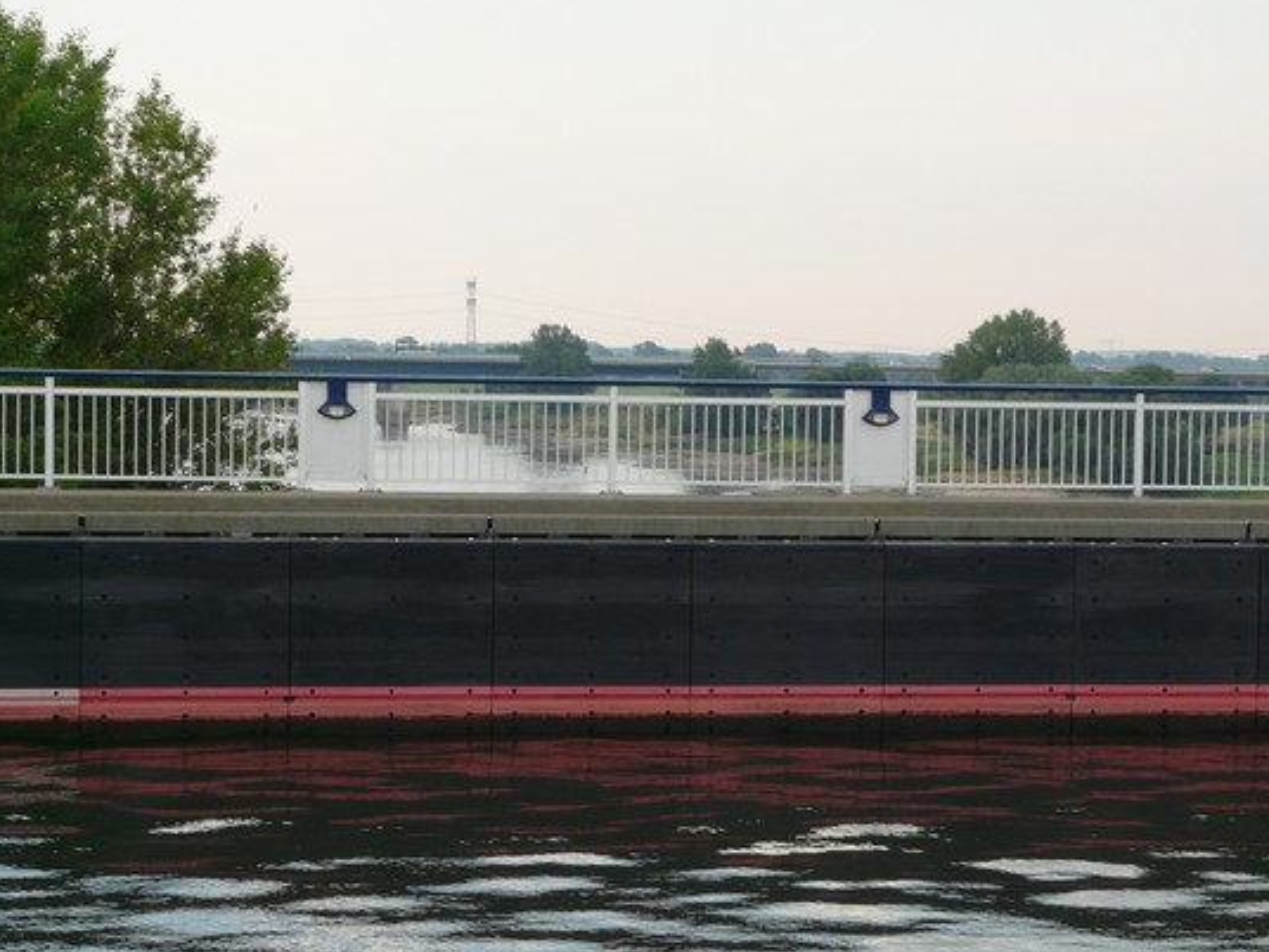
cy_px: 507
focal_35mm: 100
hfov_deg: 19.5
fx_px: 3666
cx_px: 938
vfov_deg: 14.8
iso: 125
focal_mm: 11.1
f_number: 4
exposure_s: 1/200
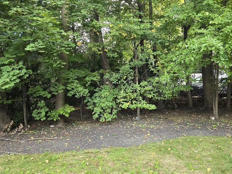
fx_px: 248
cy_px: 70
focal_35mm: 37
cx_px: 134
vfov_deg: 38.5
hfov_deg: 50.0
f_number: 1.7
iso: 125
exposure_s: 1/180
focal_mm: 6.3
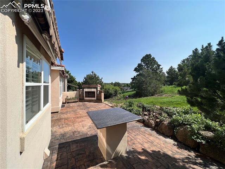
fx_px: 84
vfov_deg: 89.8
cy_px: 84
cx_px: 112
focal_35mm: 13
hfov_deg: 106.2
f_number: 1.8
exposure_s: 1/1754
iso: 32
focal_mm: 1.57
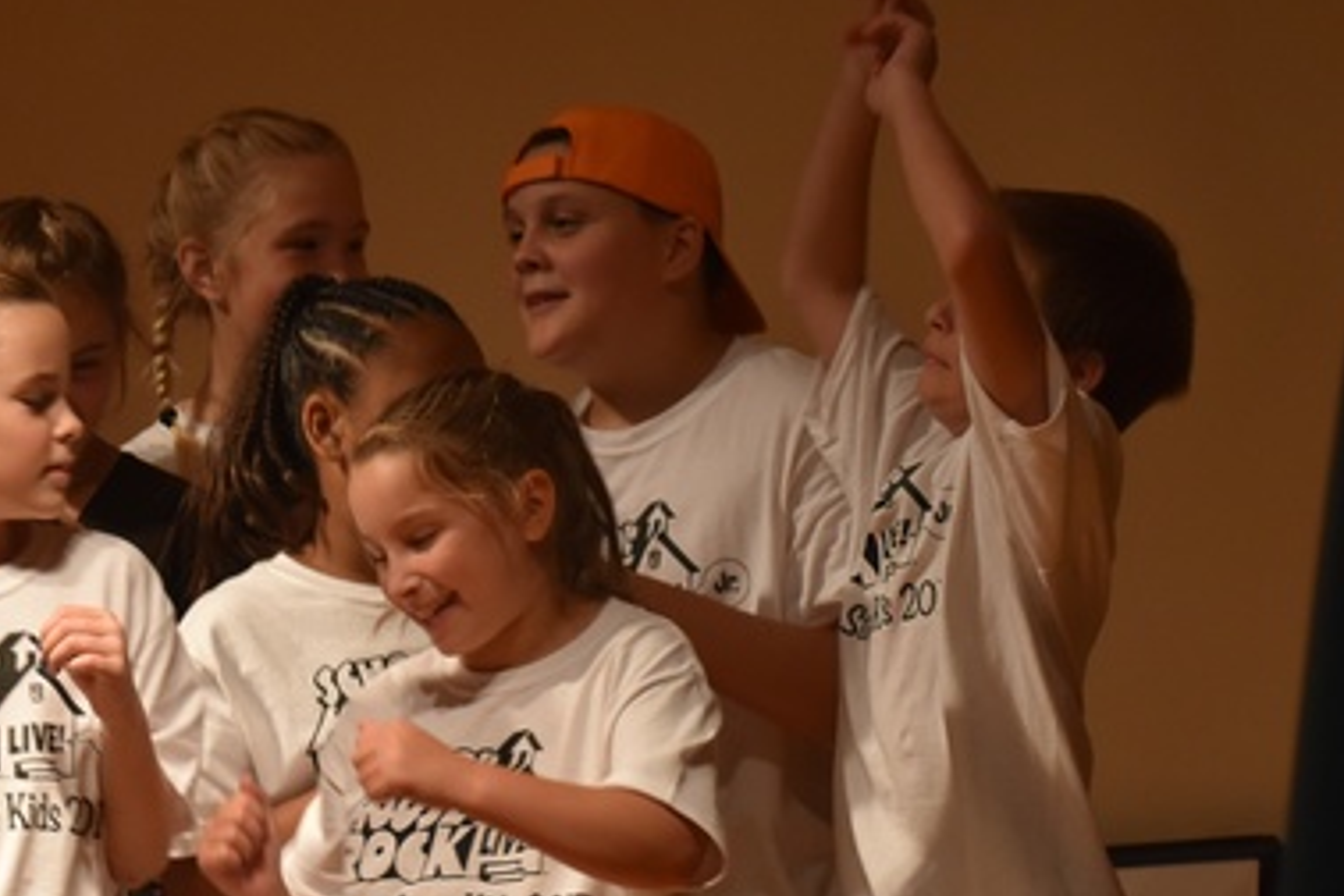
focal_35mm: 200
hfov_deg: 10.3
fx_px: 7466
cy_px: 412
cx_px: 434
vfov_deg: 6.9
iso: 800
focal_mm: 70
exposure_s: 1/160
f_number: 4.5
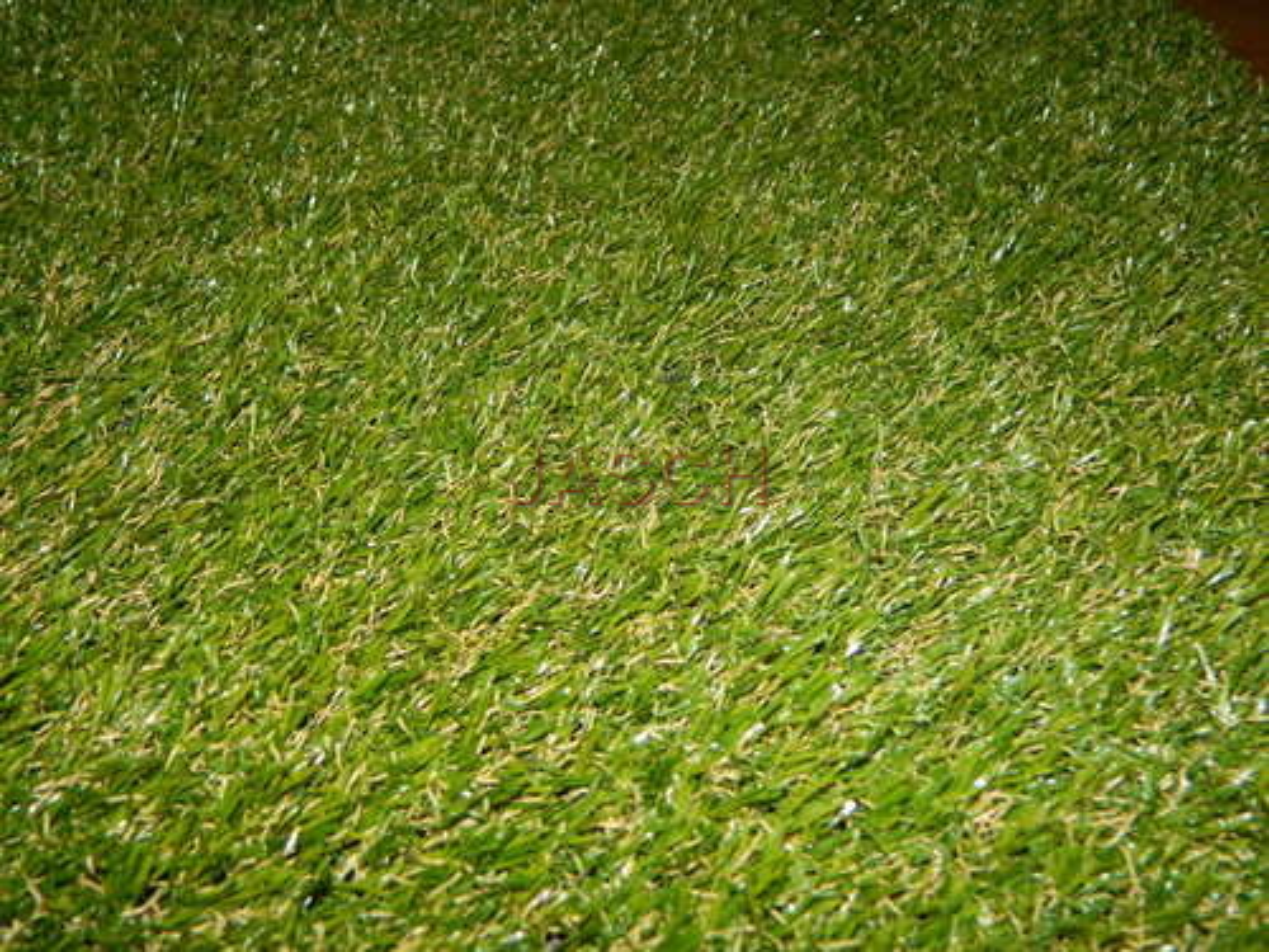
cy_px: 476
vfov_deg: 40.7
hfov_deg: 52.6
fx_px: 1283
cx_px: 634
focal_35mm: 35
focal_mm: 6.2
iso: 200
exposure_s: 1/40
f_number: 9.4
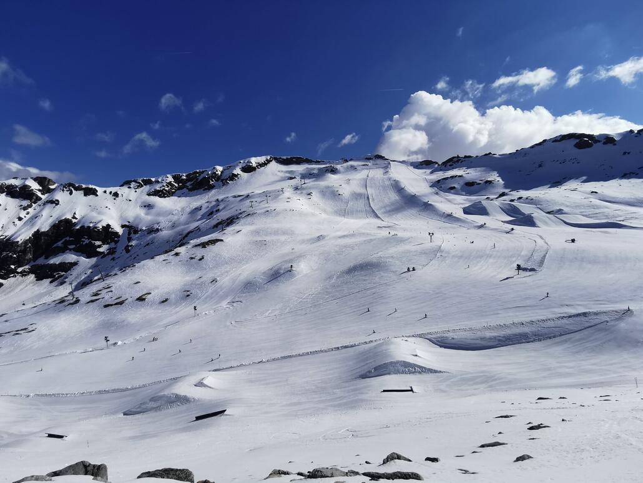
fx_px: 316
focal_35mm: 17
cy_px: 242
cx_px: 322
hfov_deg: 91.0
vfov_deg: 74.8
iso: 50
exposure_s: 1/3344
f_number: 2.2
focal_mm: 2.26
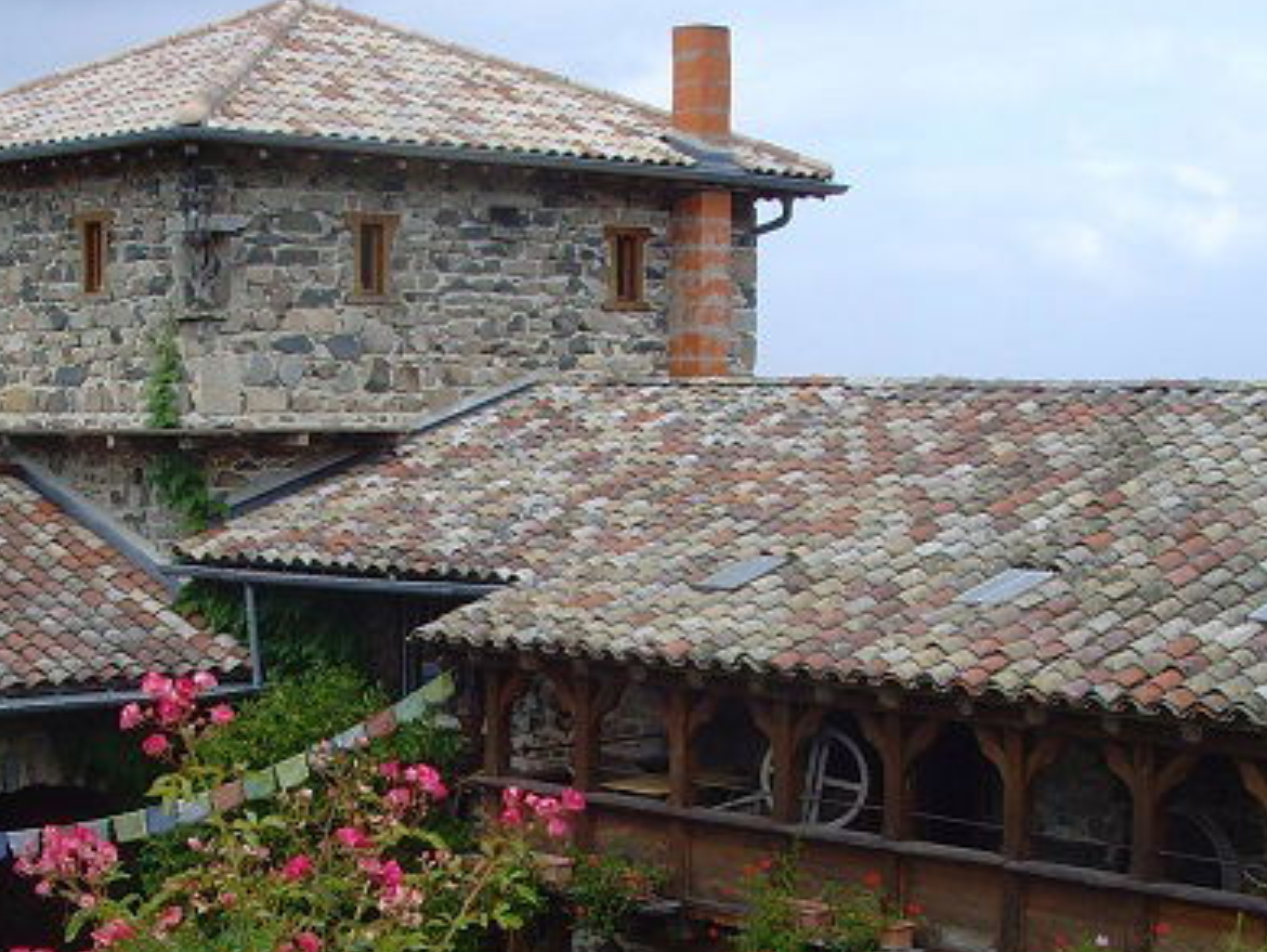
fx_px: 2930
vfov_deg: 18.2
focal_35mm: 80
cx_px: 510
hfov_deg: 24.4
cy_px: 829
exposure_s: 1/125
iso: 80
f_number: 6.3
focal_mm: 6.6
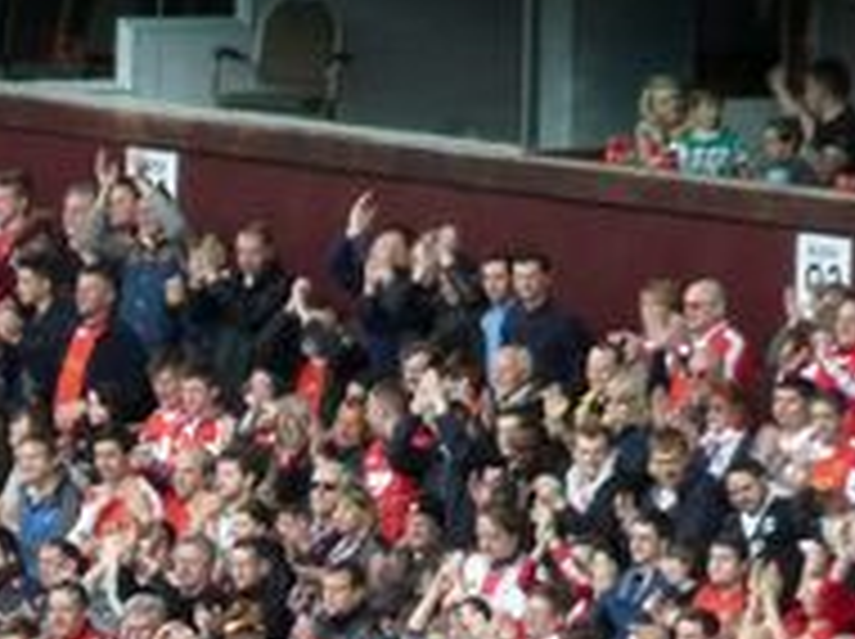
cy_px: 943
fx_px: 35967
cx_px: 297
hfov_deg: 1.4
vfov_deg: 1.0
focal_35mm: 1458
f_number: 4.4
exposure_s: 1/500
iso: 400
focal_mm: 86.4
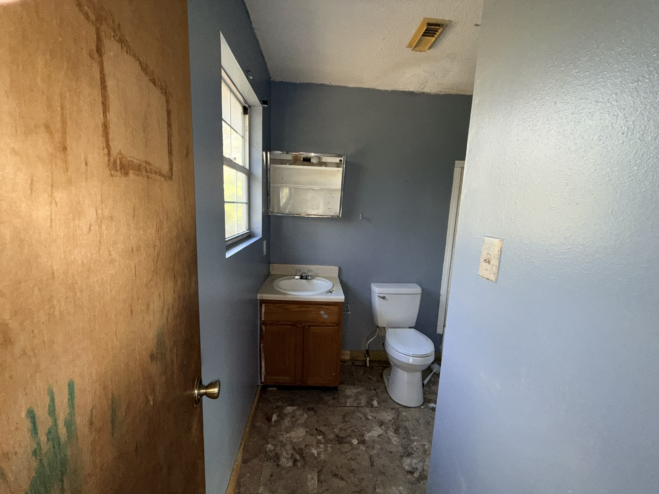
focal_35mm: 14
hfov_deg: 102.1
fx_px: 267
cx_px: 330
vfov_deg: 85.7
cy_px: 247
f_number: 2.2
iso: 125
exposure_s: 1/97
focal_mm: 2.22
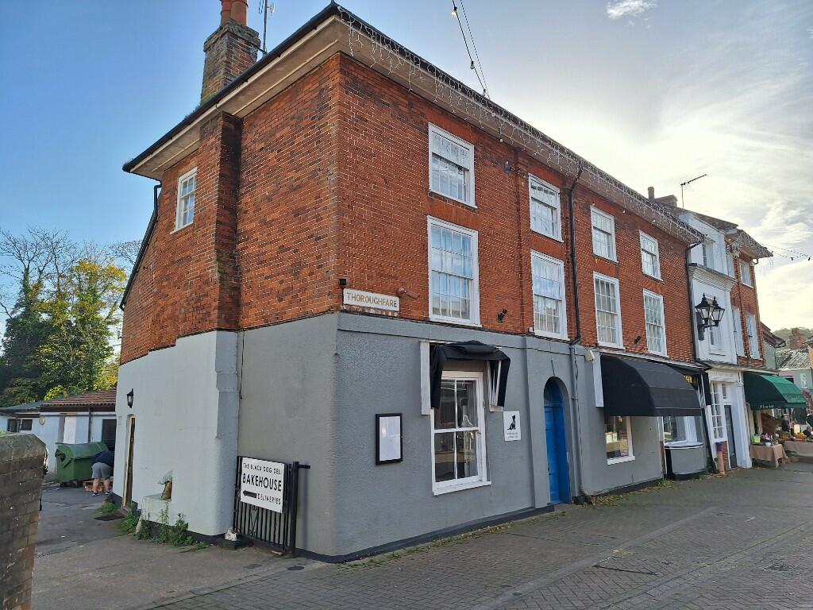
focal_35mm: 23
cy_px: 305
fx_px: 540
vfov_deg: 58.9
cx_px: 406
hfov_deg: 73.9
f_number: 1.8
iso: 40
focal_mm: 5.54
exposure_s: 1/1309
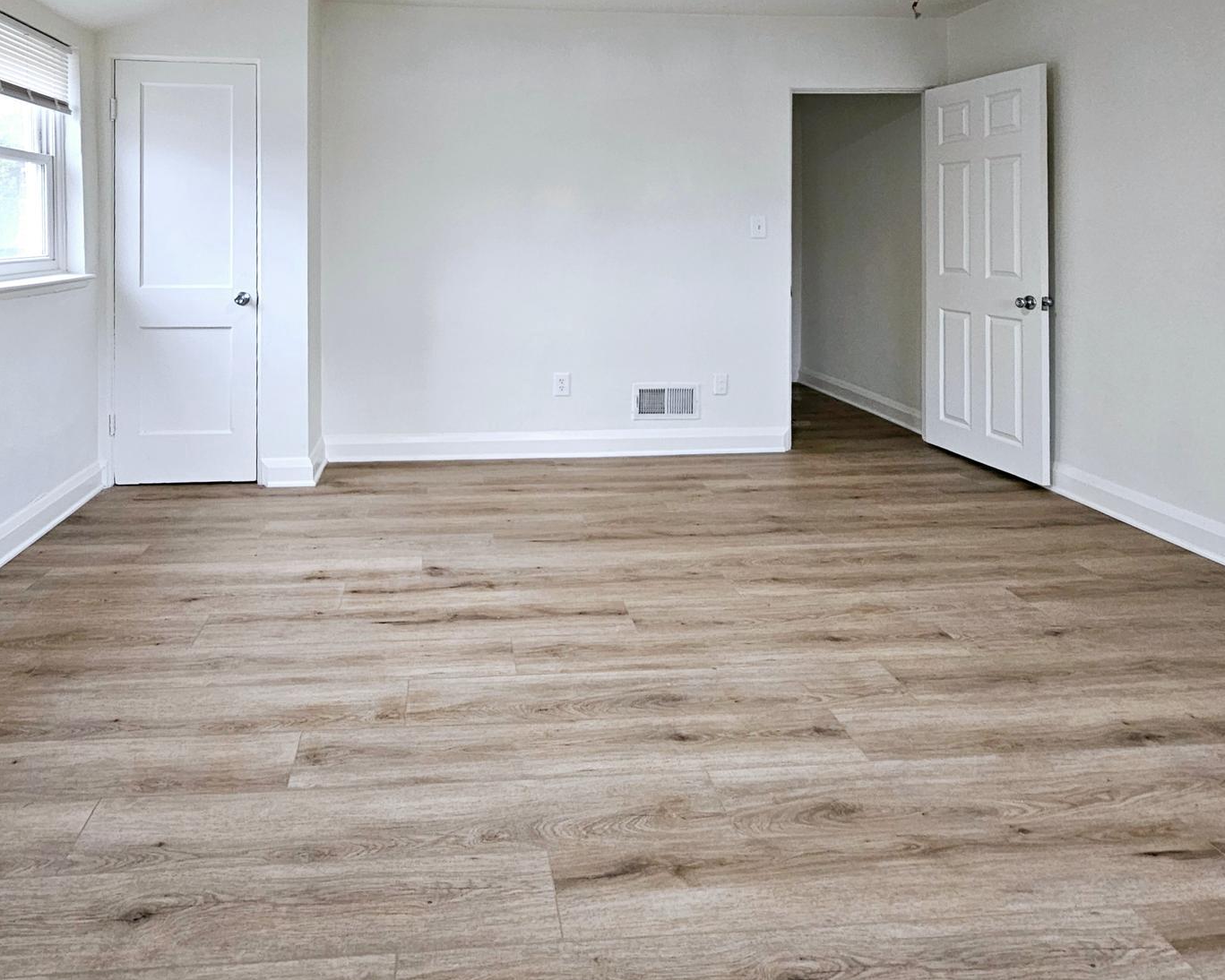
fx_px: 689
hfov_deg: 82.4
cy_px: 300
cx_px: 500
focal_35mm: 19
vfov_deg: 68.2
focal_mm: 2.2
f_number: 2.2
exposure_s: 1/60.2
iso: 160
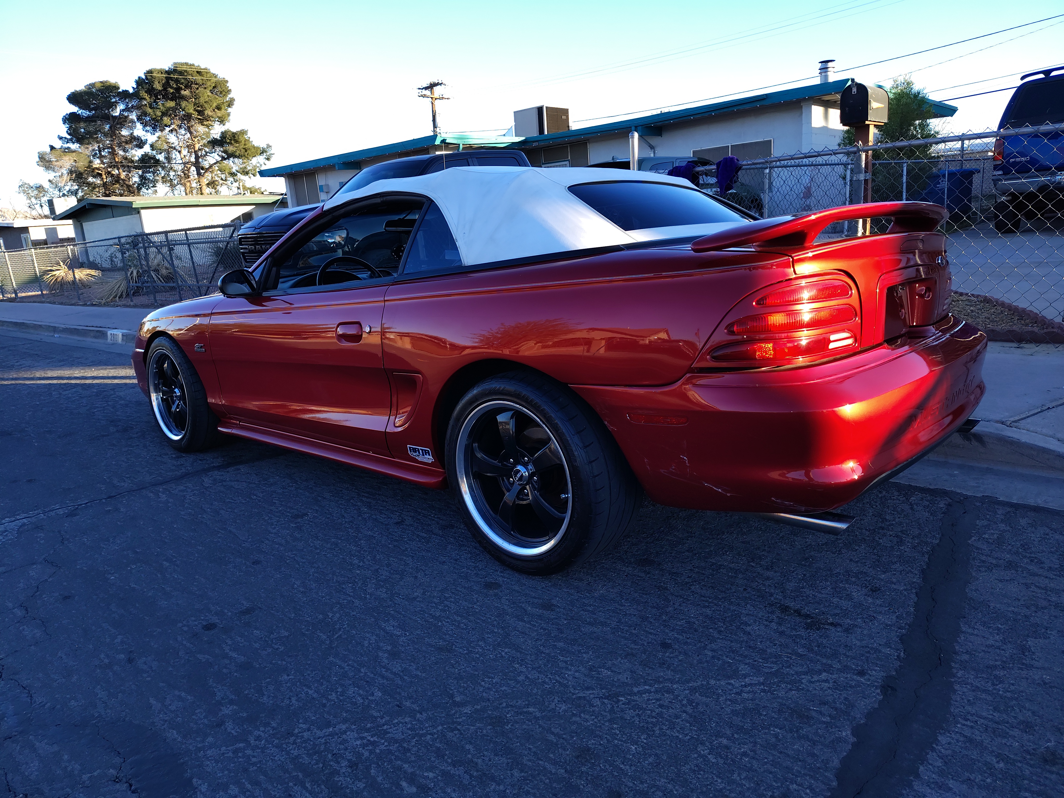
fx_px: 738
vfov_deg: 56.8
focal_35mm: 24
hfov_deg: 71.6
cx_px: 532
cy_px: 399
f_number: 1.8
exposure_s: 1/291
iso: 100
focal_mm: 5.56
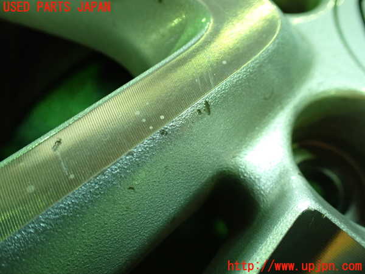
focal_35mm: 30
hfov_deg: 60.0
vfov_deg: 46.8
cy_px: 137
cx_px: 182
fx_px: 316
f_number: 2.3
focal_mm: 5.4
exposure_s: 1/100
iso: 800
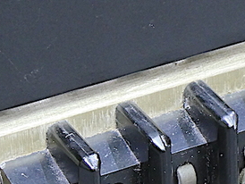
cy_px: 203
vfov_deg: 2.8
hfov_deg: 3.7
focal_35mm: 529
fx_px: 3747
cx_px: 223
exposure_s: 1/1.3
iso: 200
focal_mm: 27.1
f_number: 5.4
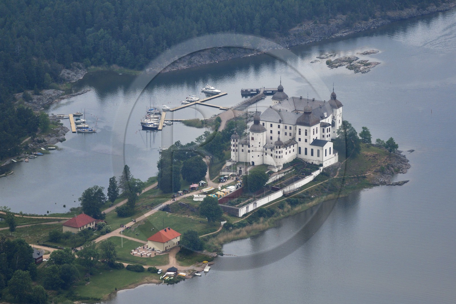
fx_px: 3419
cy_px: 152
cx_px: 228
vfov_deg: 5.1
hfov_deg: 7.6
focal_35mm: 270
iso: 200
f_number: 3.2
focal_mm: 180
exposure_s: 1/2500
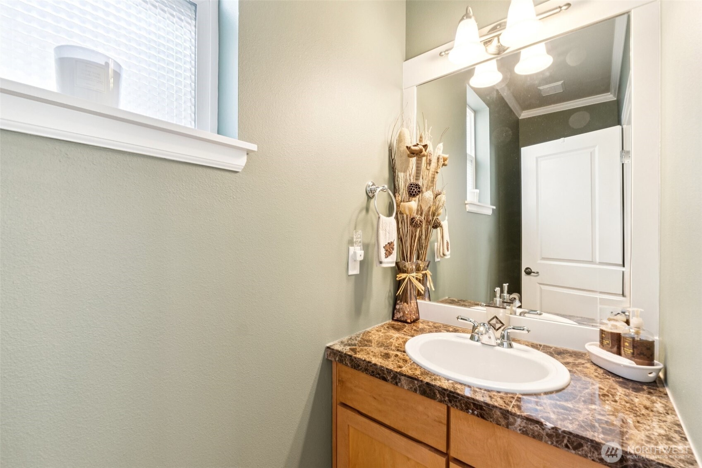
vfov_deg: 77.3
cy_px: 234
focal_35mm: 15
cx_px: 351
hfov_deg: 100.4
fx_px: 292
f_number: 9
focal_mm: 10
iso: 200
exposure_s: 1/2.5
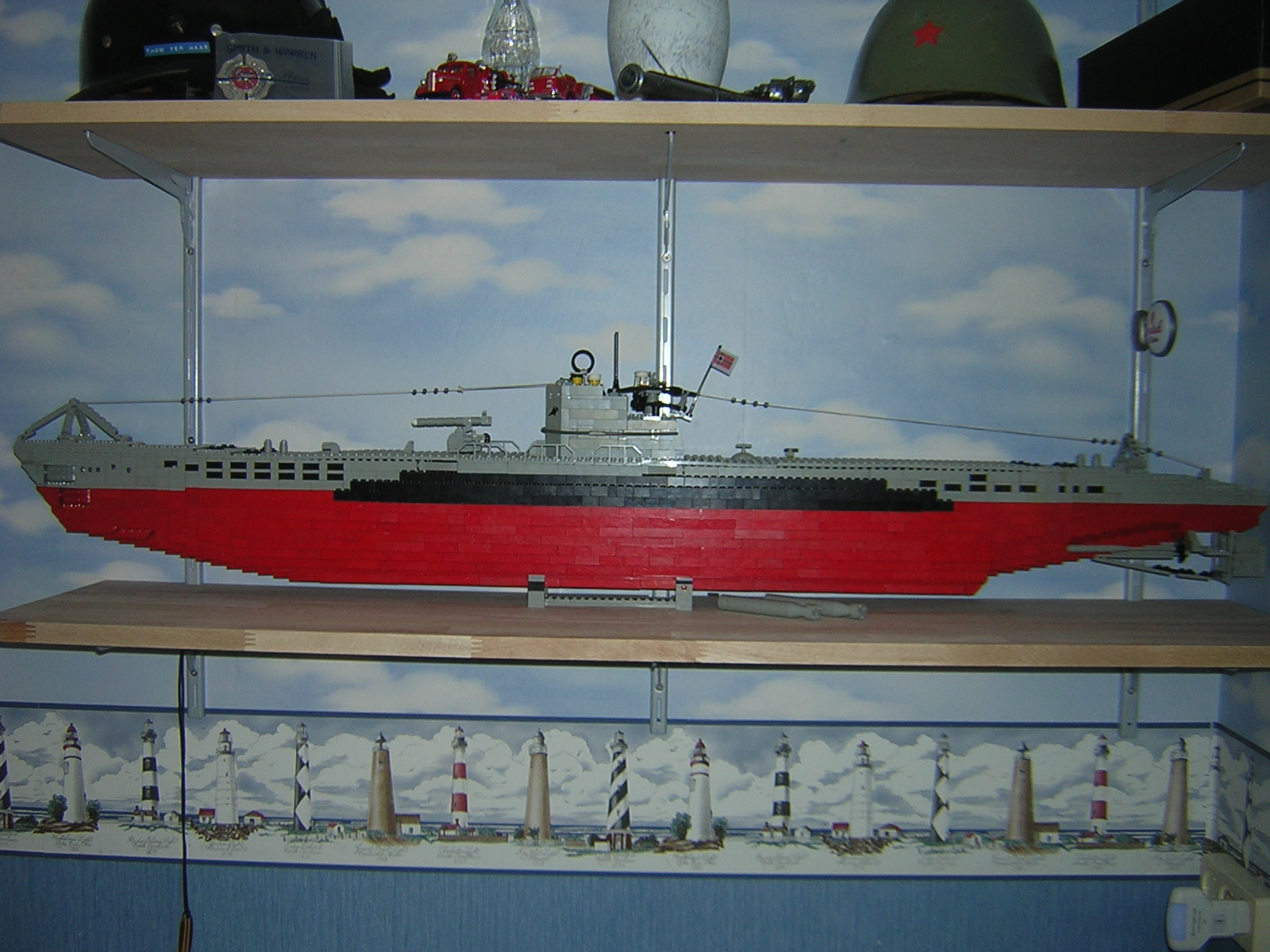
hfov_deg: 51.4
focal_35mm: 36
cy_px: 476
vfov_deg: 39.7
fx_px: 1321
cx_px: 635
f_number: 2.6
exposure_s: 1/60.1
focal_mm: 4.7
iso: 100
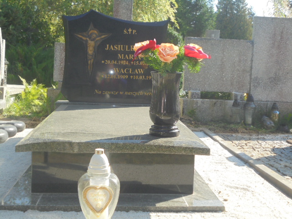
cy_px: 110
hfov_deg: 38.9
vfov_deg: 29.7
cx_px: 146
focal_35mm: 49
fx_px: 413
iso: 100
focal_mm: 8.9
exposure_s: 1/200
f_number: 4.8
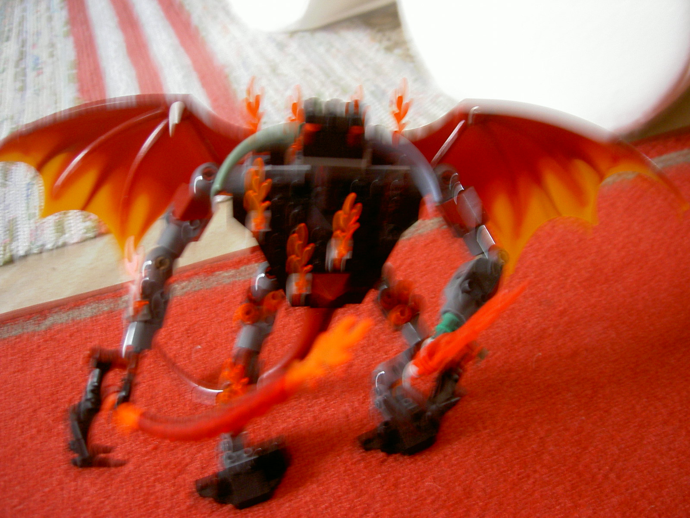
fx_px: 777
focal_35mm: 39
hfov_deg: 47.9
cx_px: 345
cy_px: 259
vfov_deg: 36.8
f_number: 2.8
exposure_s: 1/8
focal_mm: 8
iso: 100
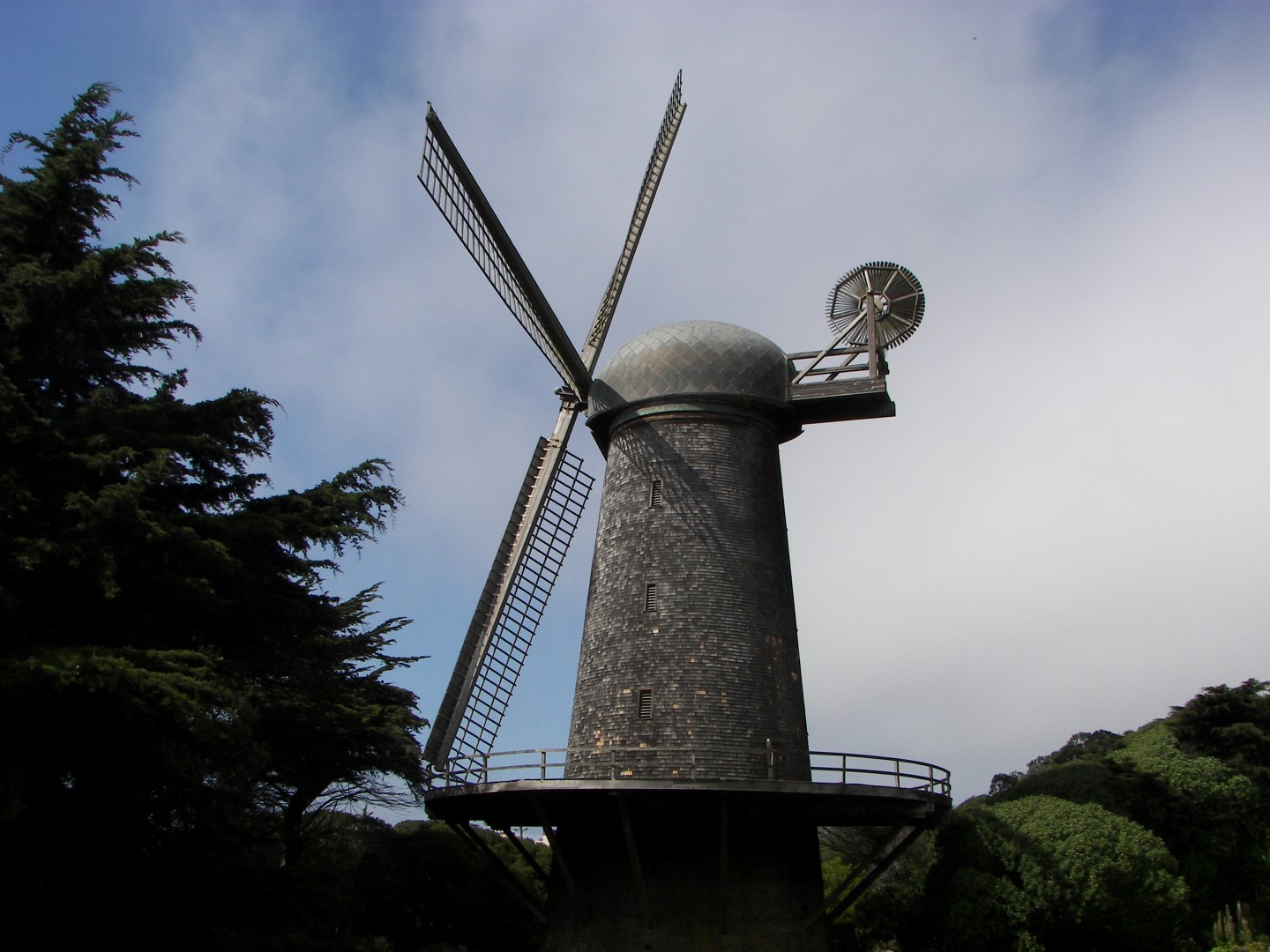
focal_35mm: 36
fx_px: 1321
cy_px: 476
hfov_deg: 51.4
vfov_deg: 39.7
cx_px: 635
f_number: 5.6
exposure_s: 1/500
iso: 64
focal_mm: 6
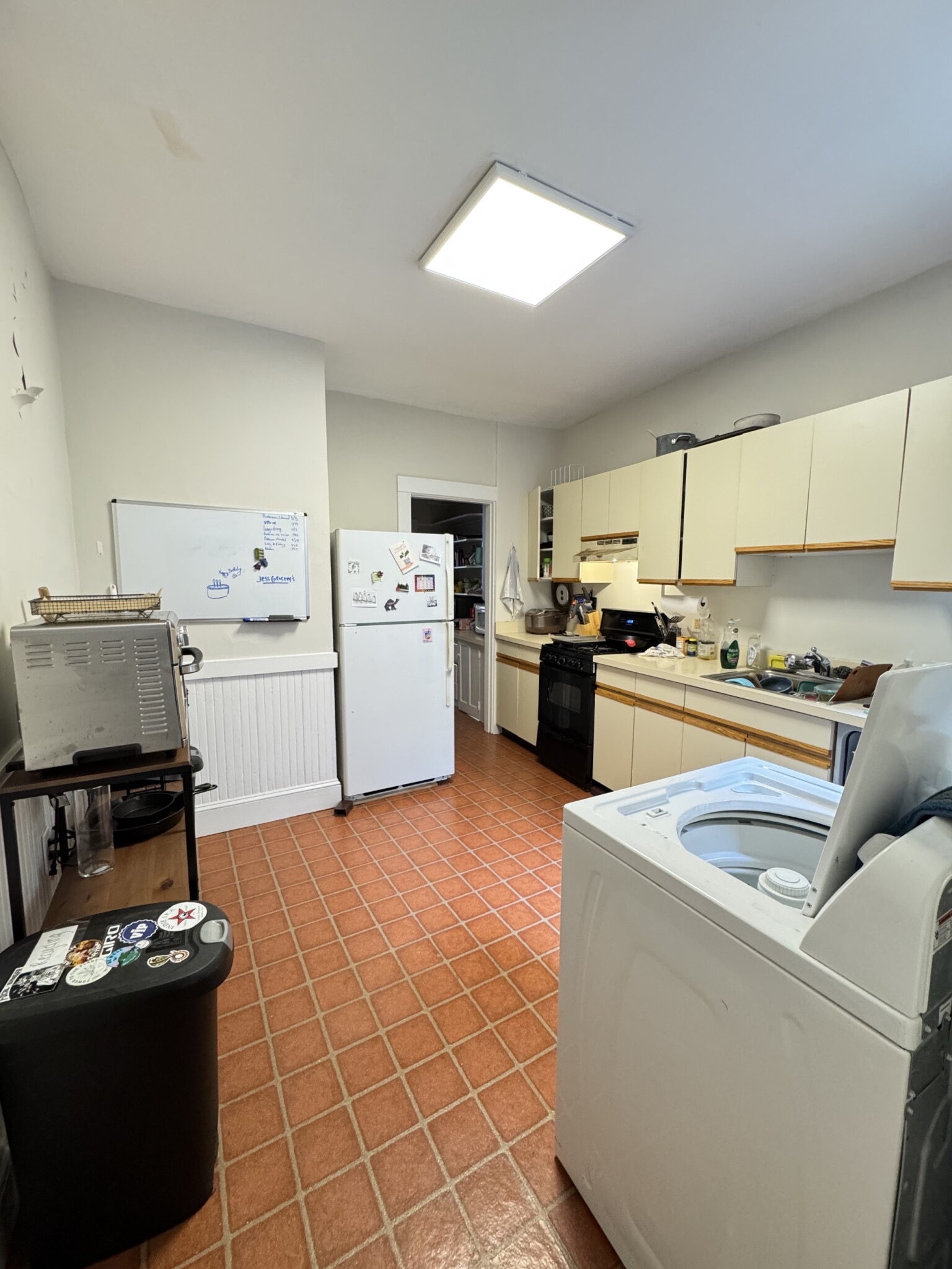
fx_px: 513
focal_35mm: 14
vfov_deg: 102.1
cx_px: 476
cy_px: 634
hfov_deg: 85.7
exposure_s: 1/60
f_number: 2.2
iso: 400
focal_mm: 2.22
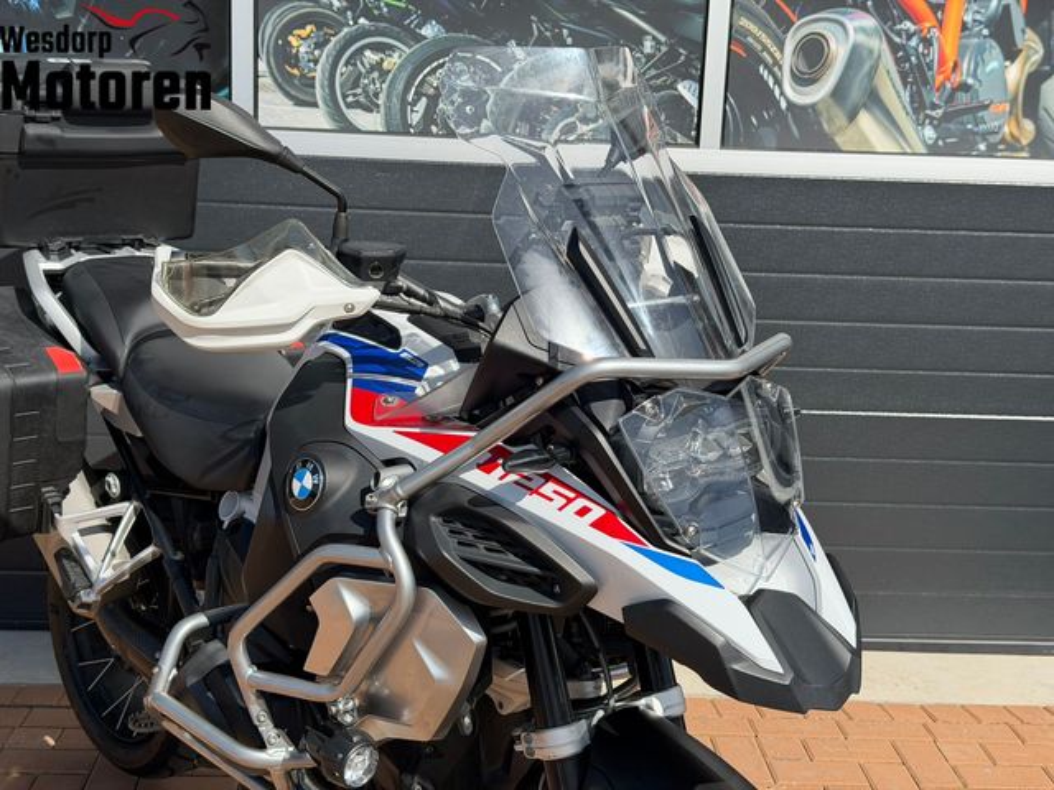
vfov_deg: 30.3
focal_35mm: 48
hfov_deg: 39.7
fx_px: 1462
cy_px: 395
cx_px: 527
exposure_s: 1/4878
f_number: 1.78
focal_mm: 6.76
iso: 80
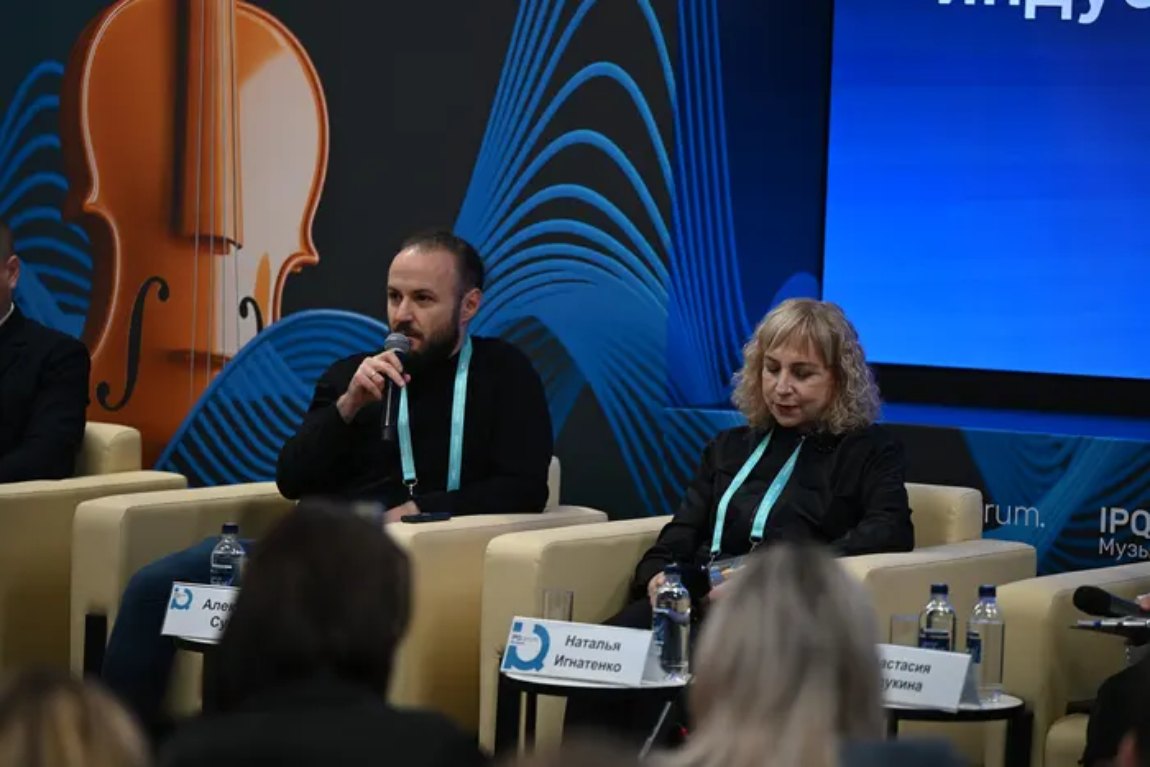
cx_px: 575
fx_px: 4792
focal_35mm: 150
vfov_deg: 9.2
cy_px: 384
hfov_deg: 13.7
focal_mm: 150
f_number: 2.8
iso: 640
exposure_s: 1/125
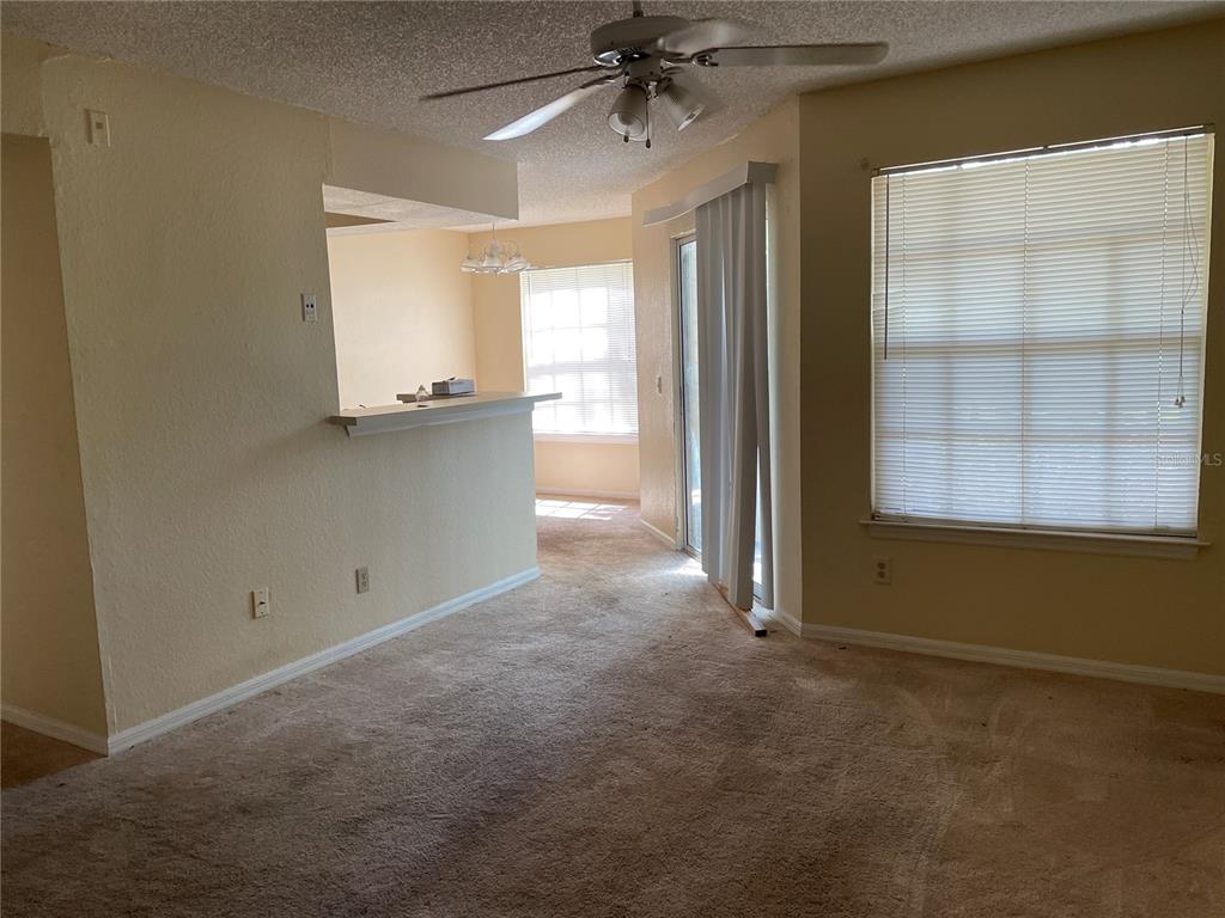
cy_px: 459
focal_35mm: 26
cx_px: 612
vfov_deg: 53.1
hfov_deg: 67.3
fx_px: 920
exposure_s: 1/107
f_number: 1.6
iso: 125
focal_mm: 4.2
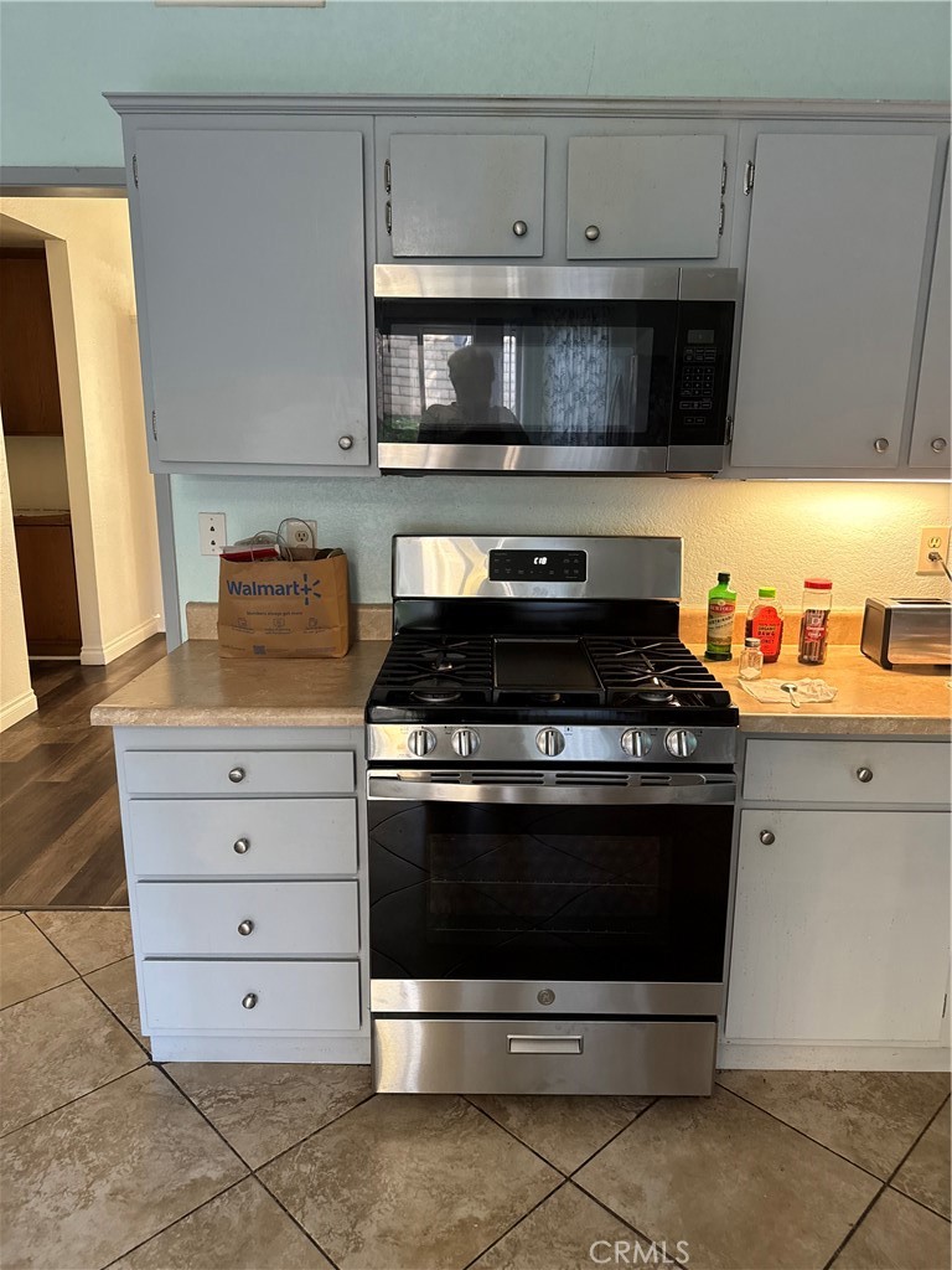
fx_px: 880
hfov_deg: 56.8
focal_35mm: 24
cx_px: 476
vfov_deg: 71.6
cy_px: 635
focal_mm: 6.76
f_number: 1.78
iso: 400
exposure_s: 1/60
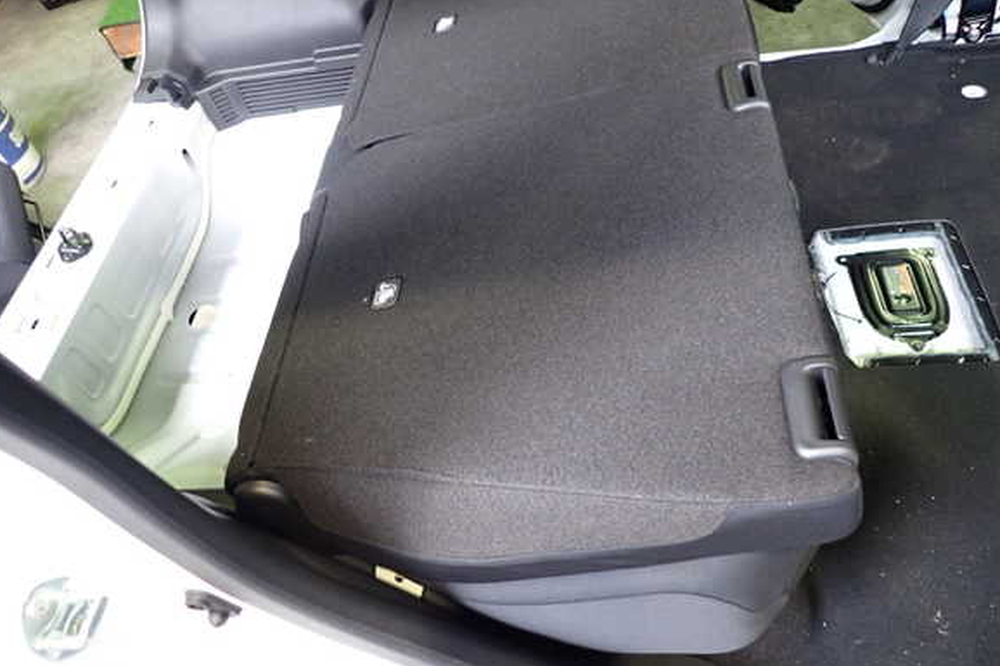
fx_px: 750
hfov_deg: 67.4
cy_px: 344
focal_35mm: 27
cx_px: 498
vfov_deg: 47.9
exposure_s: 1/30
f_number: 2
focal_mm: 4.5
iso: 400
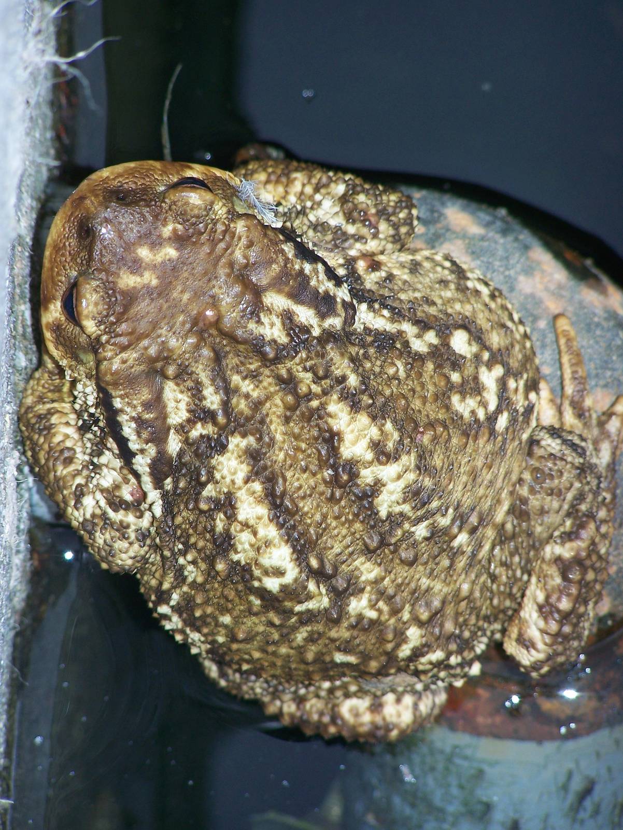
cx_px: 312
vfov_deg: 7.4
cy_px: 415
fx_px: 6424
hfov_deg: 5.6
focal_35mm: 268
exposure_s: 1/200
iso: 80
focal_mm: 44.4
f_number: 3.3
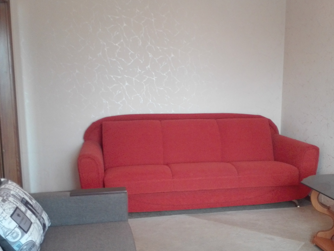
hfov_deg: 46.7
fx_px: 386
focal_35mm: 40
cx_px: 185
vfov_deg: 35.9
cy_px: 147
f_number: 2
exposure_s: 1/33
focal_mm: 3.79
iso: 330
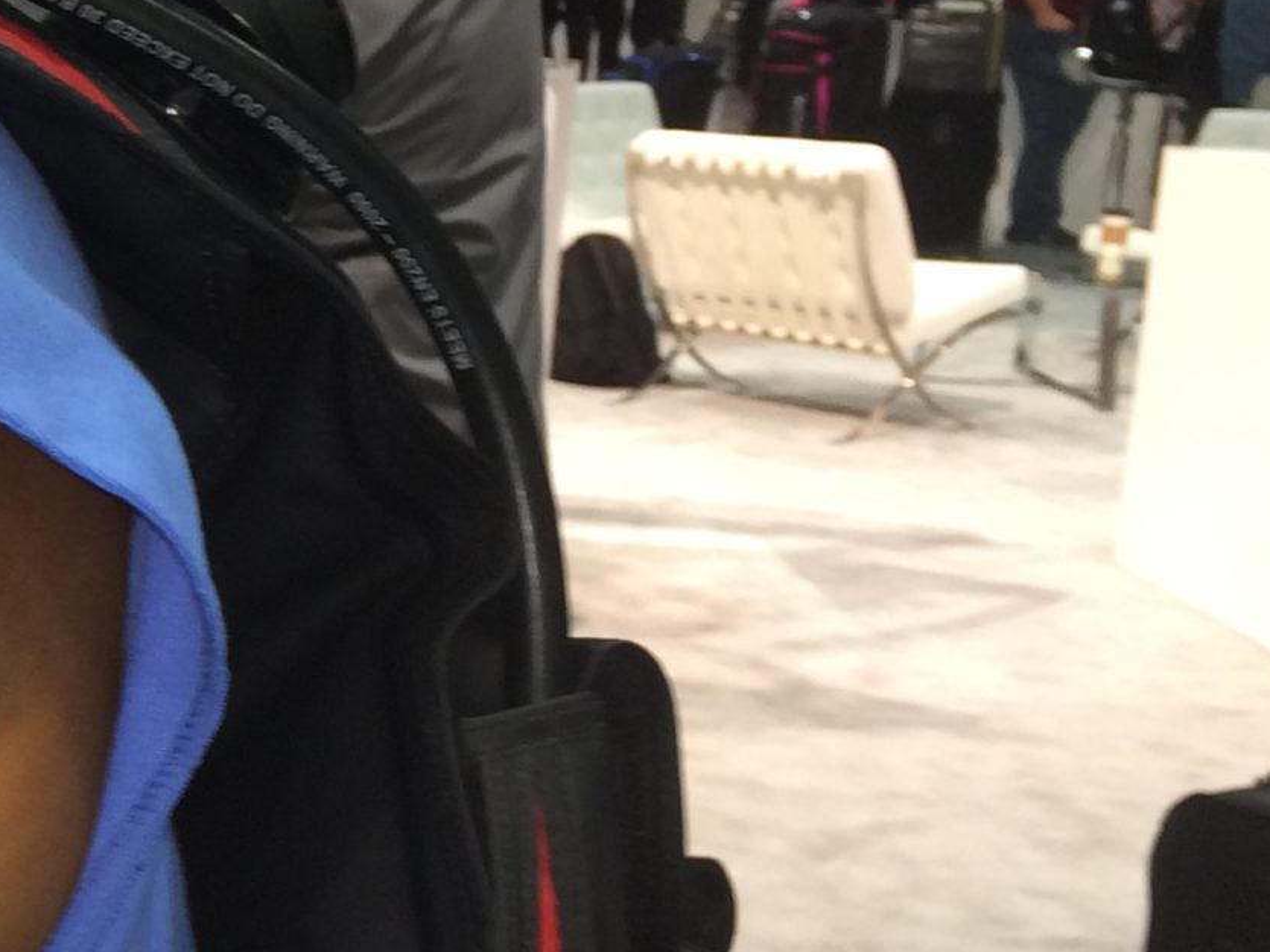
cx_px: -613
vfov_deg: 16.1
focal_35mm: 92
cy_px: 517
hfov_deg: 18.9
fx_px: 3375
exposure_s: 1/30
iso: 80
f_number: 2.2
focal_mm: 4.12
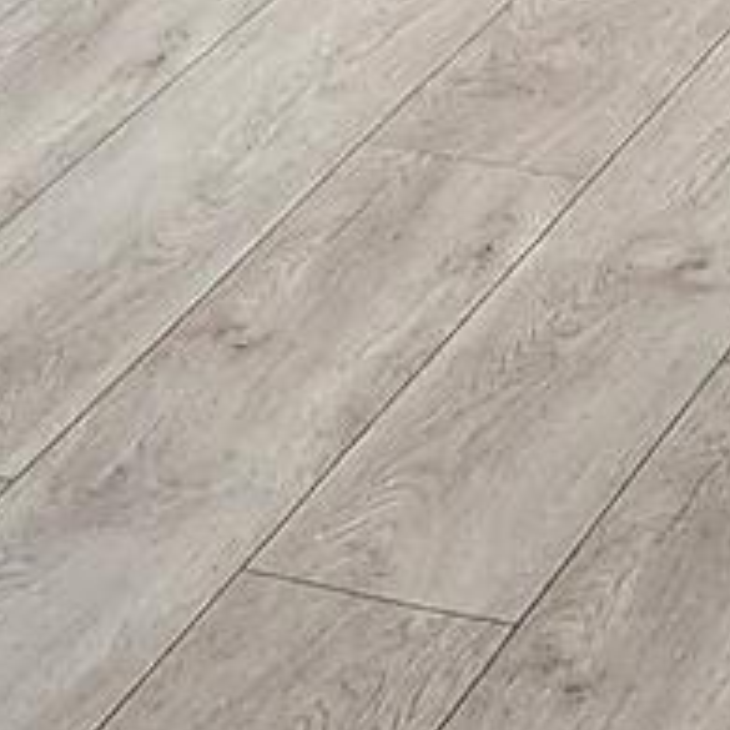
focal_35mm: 214
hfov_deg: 8.1
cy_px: -629
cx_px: -142
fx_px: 5106
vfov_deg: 7.9
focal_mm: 5.4
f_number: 1.8
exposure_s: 1/120
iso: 800
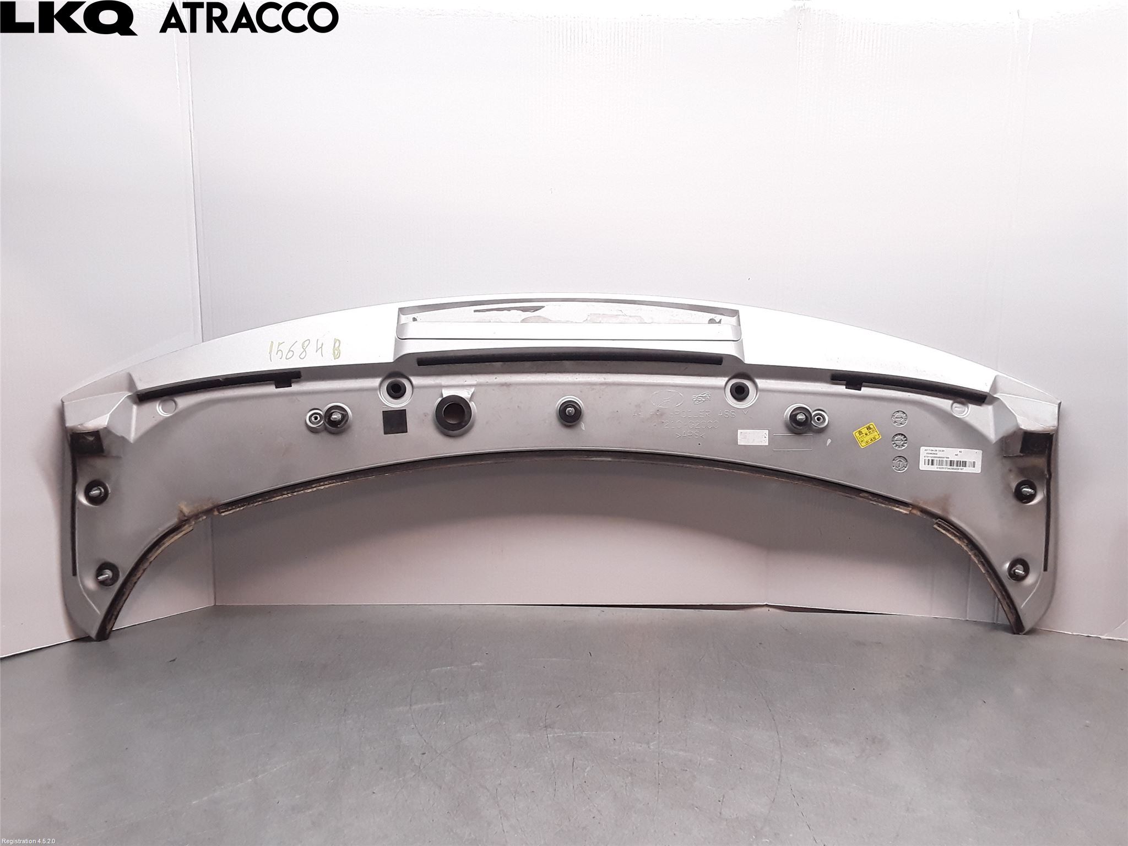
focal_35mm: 28
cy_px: 423
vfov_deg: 49.7
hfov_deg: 63.4
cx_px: 564
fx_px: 912
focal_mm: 2.91
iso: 100
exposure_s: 1/119
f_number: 1.9
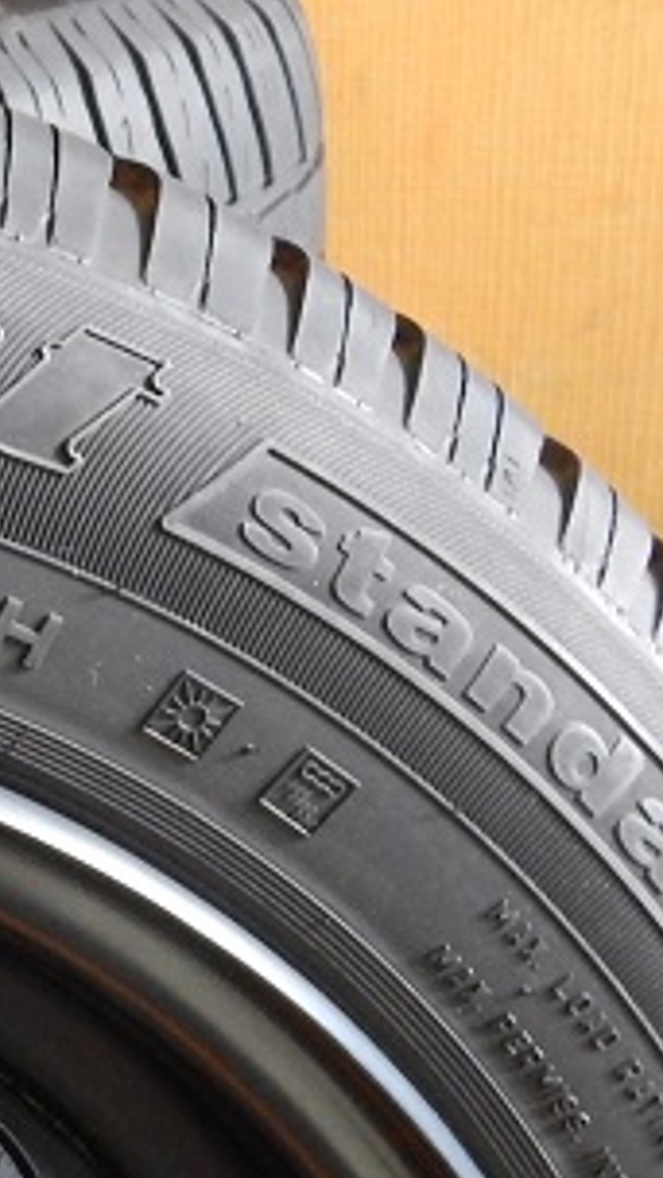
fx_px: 2063
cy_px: 728
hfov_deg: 15.7
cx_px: -520
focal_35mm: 66
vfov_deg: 31.8
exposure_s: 1/8
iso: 640
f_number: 3
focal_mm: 4
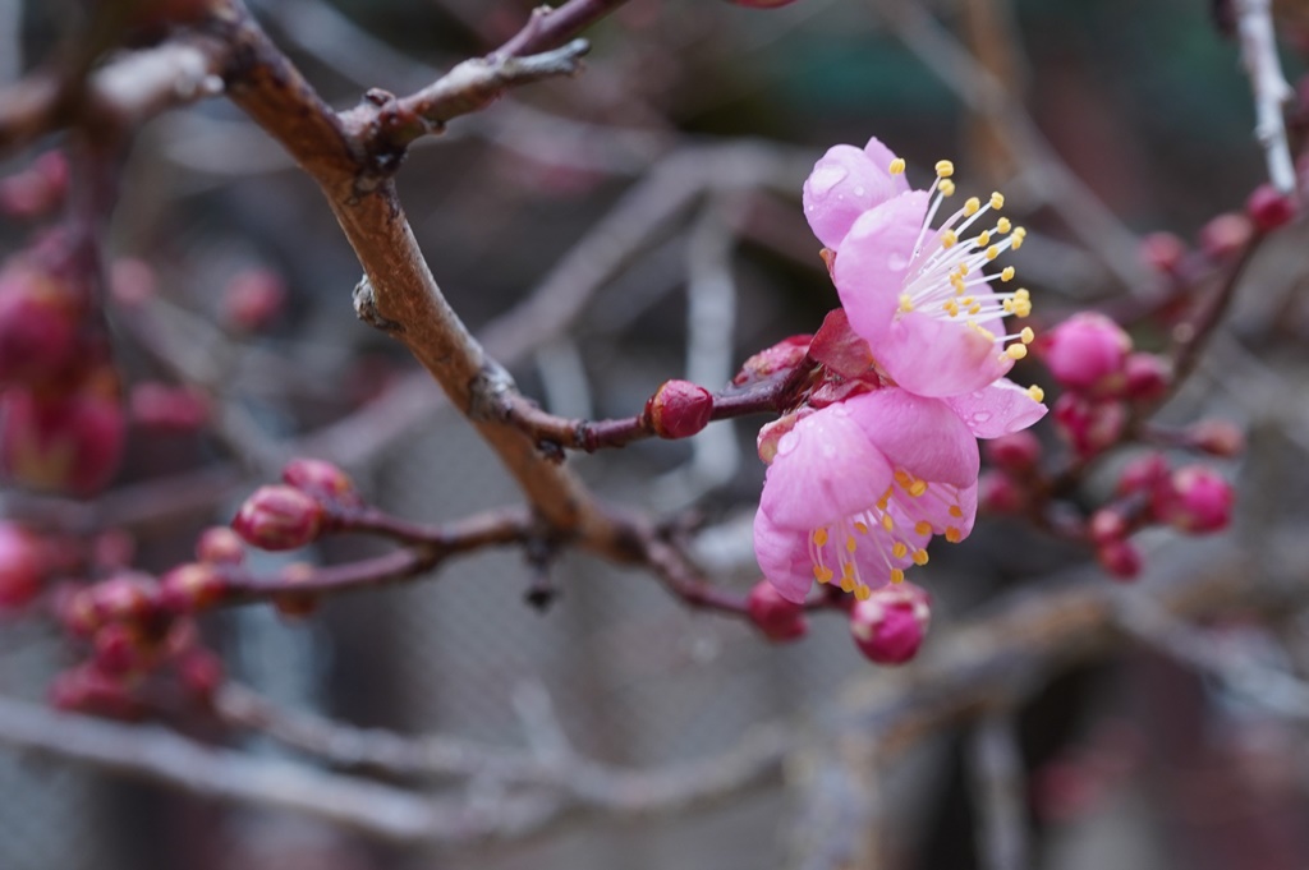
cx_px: 654
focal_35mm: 45
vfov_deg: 29.8
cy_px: 435
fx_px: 1635
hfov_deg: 43.6
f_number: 6.3
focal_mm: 30
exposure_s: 1/30
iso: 250
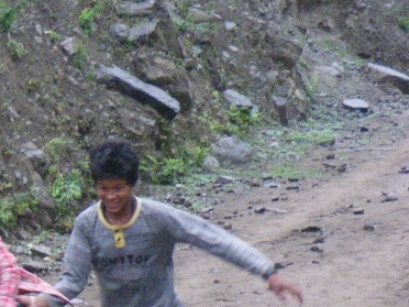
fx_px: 1678
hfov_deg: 13.6
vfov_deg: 10.4
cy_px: 282
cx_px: -30
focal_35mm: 142
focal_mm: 11.1
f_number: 4.6
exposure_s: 1/50
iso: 800
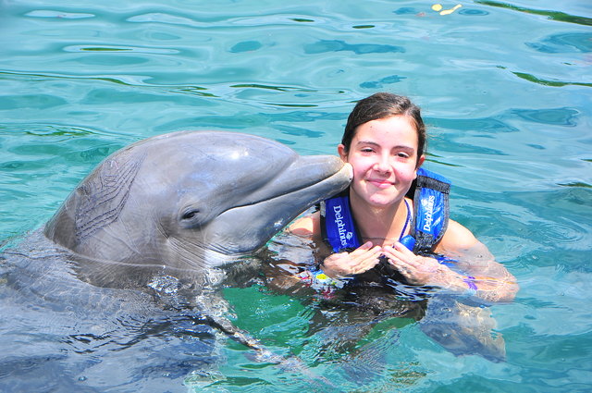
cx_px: 296
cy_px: 196
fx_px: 2217
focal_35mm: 135
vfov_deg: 10.1
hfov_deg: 15.2
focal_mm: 90
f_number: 10
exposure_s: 1/250
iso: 250
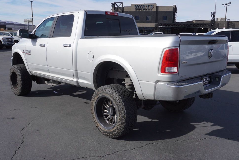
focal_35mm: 35
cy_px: 76
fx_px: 233
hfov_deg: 54.4
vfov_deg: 37.9
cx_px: 118
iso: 100
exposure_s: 1/320
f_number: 8
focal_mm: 22
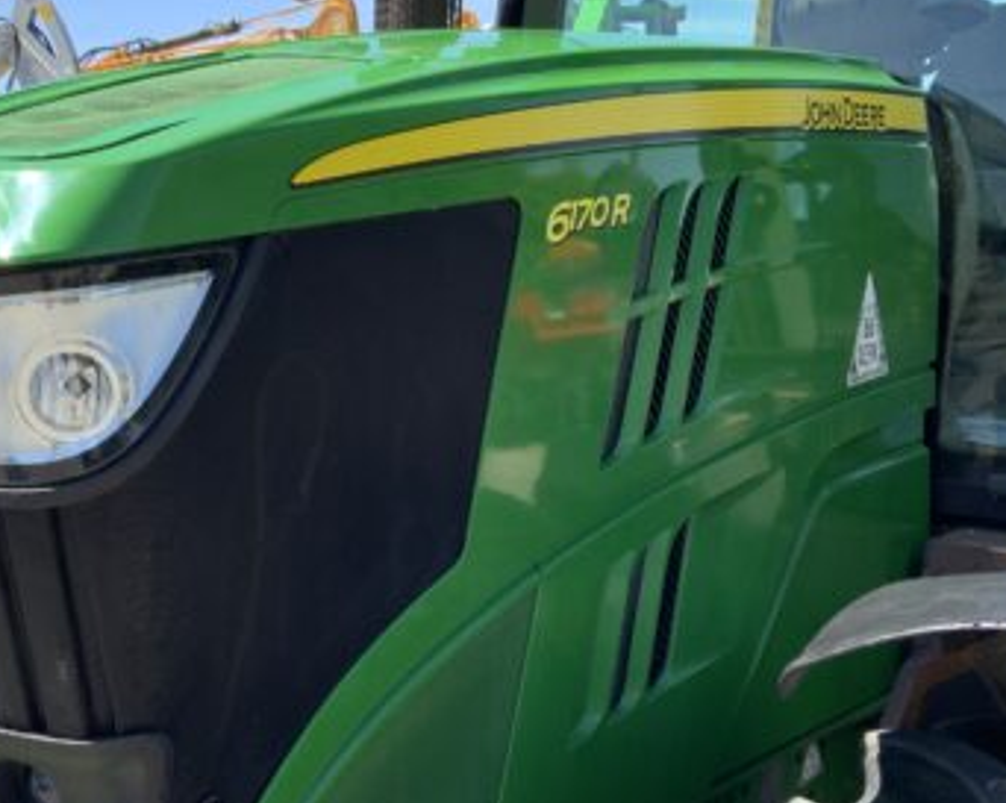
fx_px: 1577
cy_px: 494
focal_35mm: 53
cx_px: 338
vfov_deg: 28.5
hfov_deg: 35.1
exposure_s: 1/709
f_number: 1.8
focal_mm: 3
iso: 16
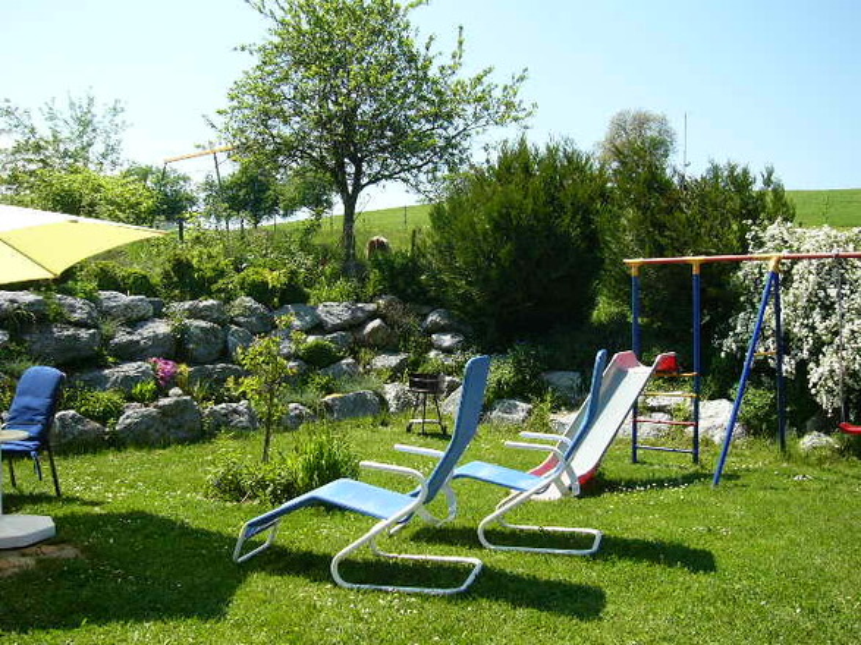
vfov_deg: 40.7
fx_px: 870
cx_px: 430
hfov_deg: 52.6
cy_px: 322
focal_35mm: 35
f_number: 8
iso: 100
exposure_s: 1/125
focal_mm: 5.8
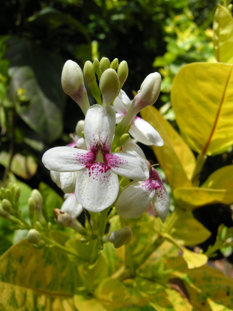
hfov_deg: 40.7
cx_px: 116
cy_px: 156
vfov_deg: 52.6
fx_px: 314
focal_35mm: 35
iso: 64
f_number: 5.4
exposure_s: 1/160
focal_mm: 7.5
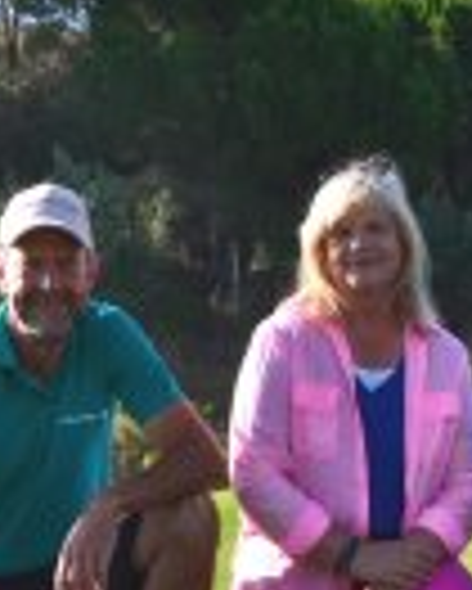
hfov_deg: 11.4
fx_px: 2355
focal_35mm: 135
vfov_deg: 14.2
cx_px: 364
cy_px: 419
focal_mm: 28
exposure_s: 1/320
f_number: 10
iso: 400
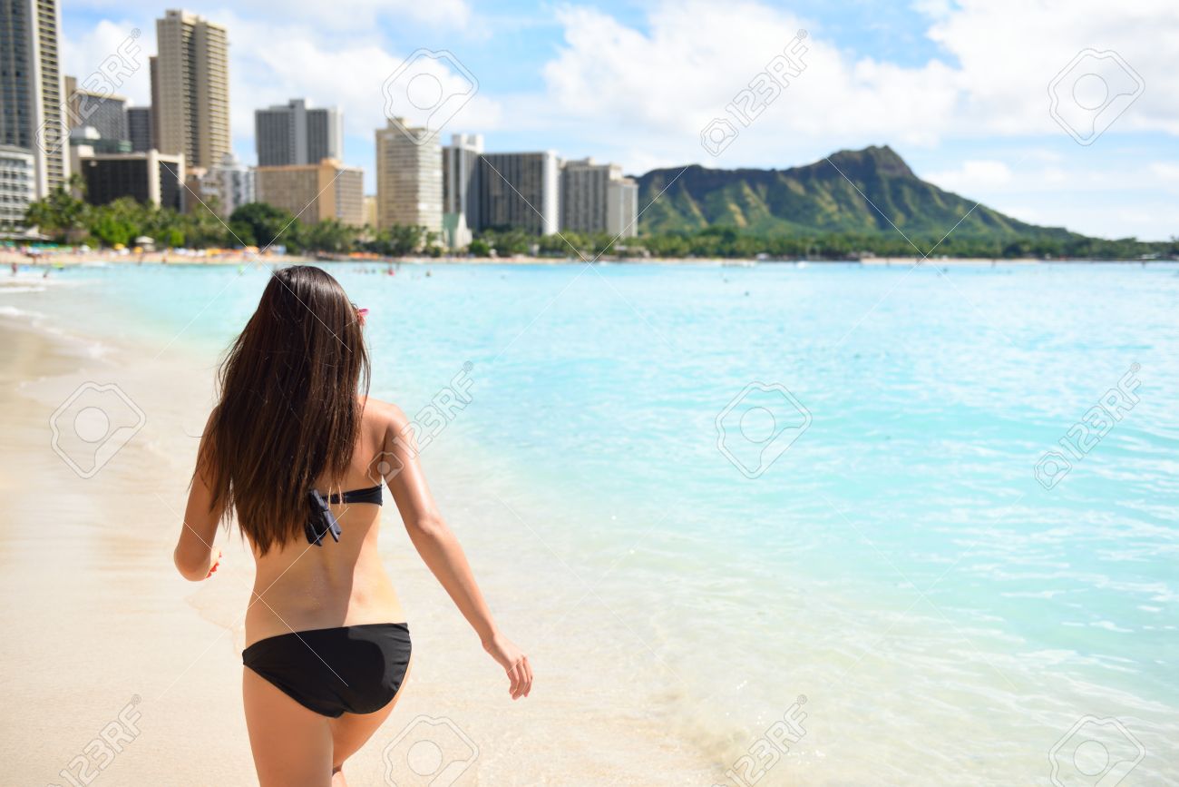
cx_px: 590
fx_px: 1245
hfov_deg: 50.7
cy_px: 394
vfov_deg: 35.1
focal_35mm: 38
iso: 160
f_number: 3.2
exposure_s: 1/2500
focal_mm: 38
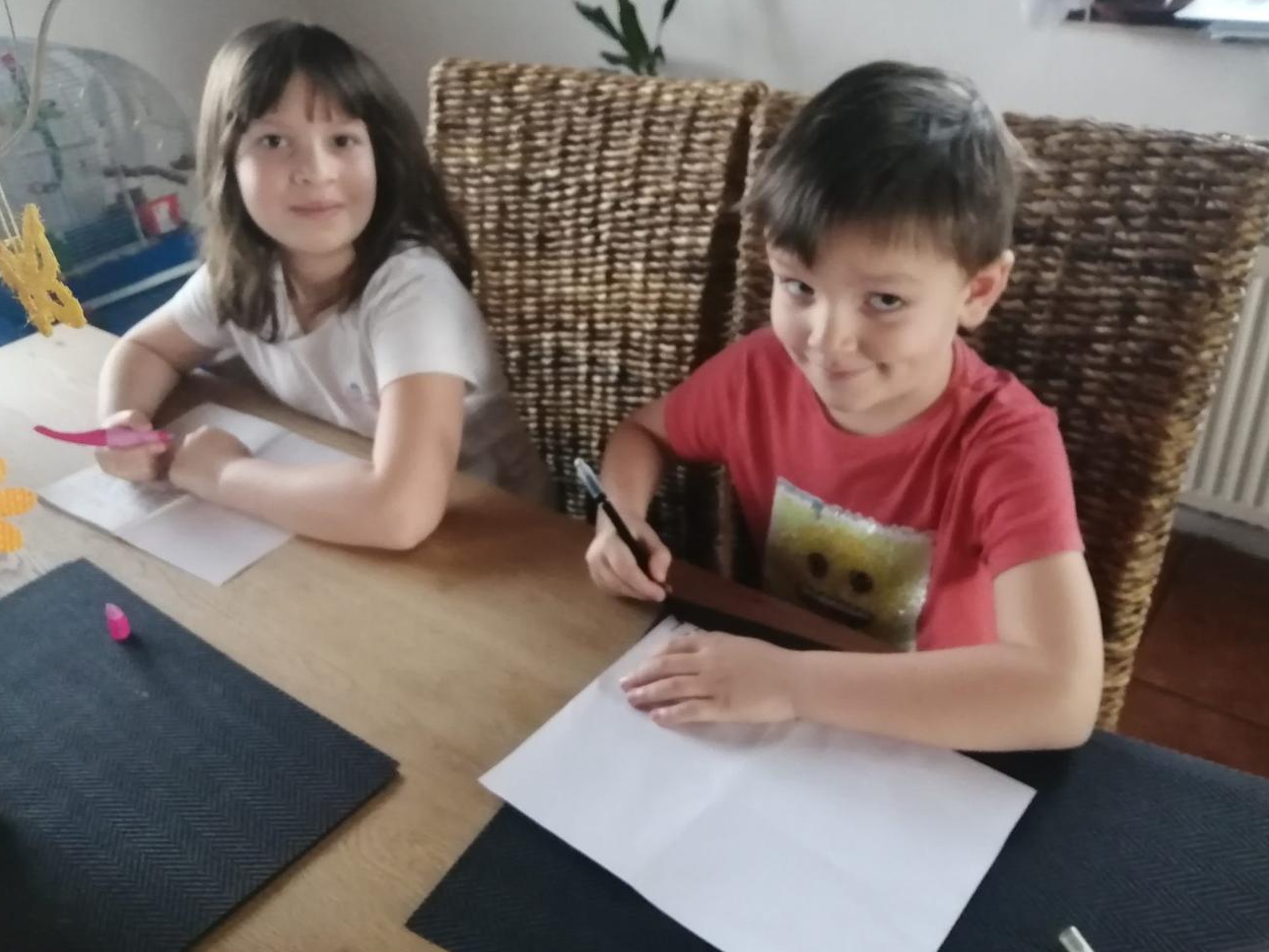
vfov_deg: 51.4
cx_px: 649
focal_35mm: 27
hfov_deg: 65.3
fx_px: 990
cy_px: 461
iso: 500
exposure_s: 1/33.3
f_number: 1.8
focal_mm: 3.6
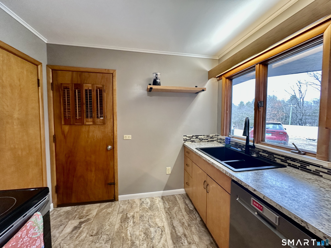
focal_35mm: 14
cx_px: 166
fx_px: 134
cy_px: 124
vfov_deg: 85.7
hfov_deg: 102.1
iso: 160
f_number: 2.2
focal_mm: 2.22
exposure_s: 1/60
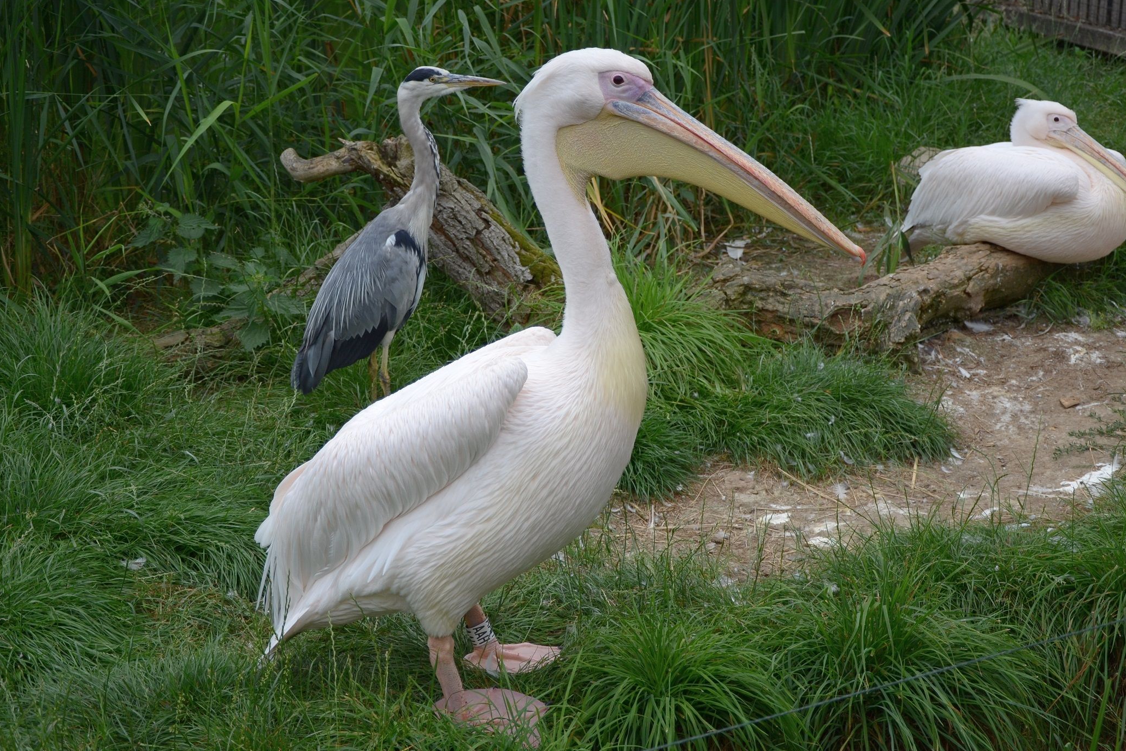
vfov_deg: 23.8
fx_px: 1783
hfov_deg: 35.1
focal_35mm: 57
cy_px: 375
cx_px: 566
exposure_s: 1/640
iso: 100
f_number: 4.2
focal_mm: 34
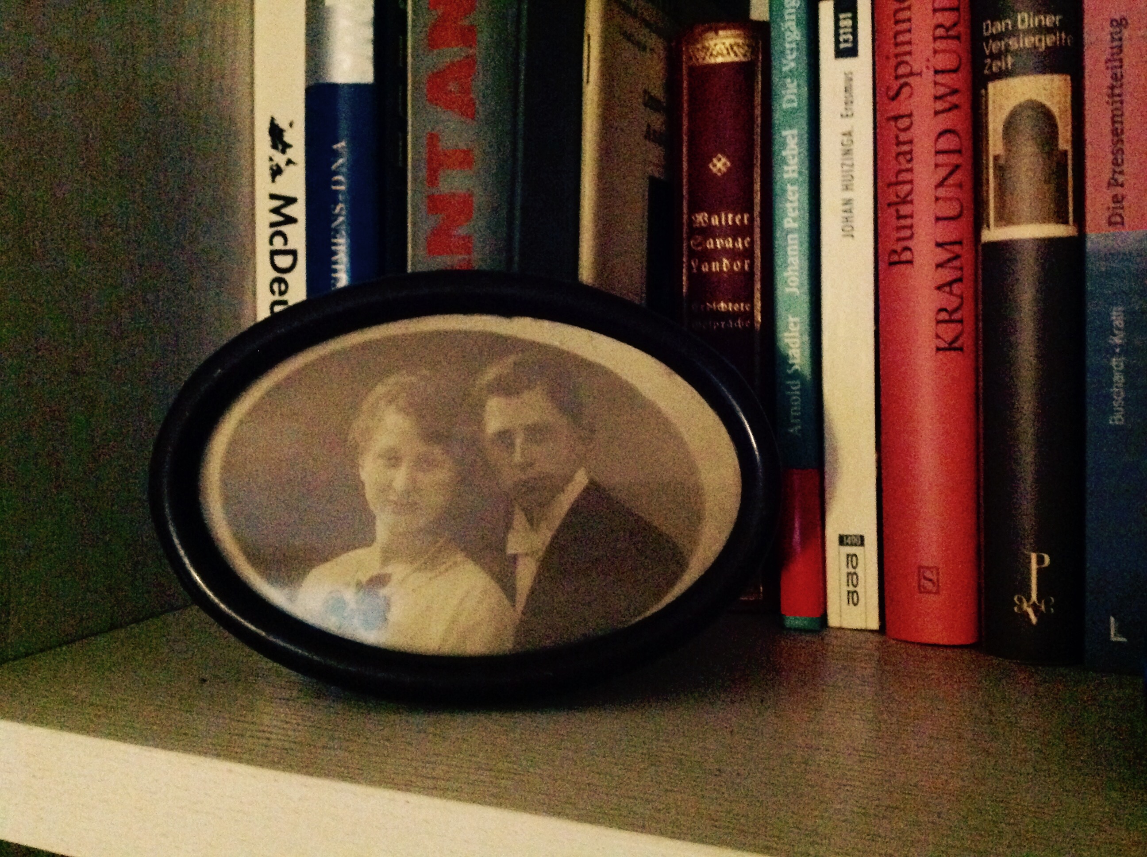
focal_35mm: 35
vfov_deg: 40.6
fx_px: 1158
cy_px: 428
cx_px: 574
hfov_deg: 52.7
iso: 800
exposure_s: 1/15
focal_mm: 4.28
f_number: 2.4
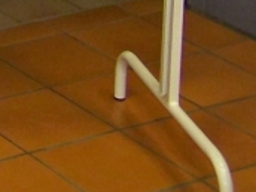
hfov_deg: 9.0
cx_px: -385
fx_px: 1450
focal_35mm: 196
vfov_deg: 6.9
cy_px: -350
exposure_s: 1/30
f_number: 2.8
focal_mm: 5.85
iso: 200
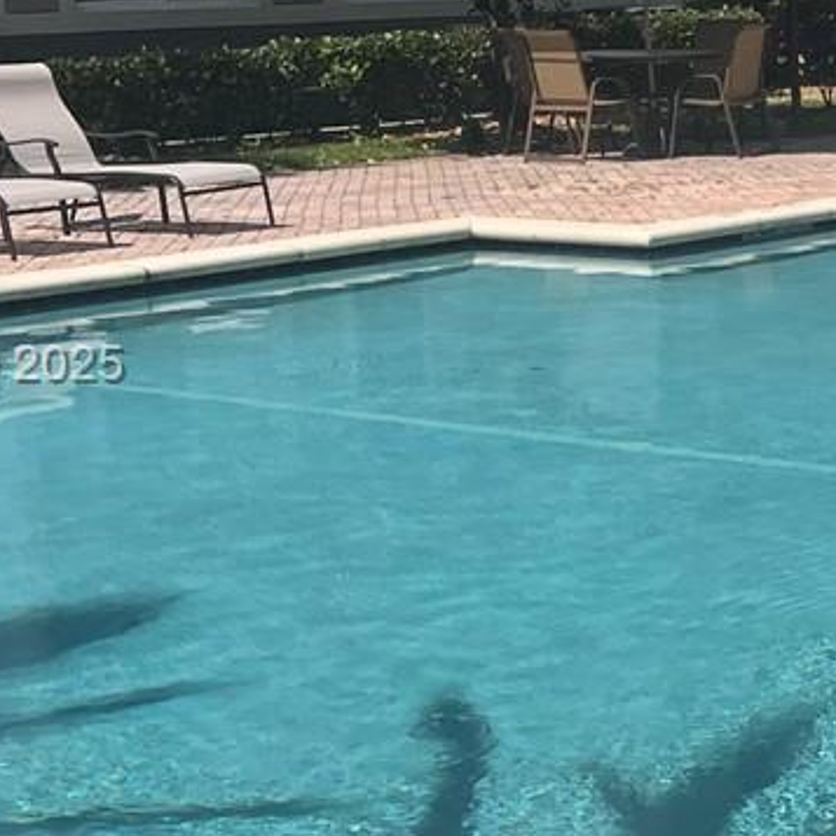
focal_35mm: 103
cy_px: 368
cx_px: 1248
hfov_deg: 15.6
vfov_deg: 16.9
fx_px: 2814
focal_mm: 4.2
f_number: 1.6
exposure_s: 1/6897
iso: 32
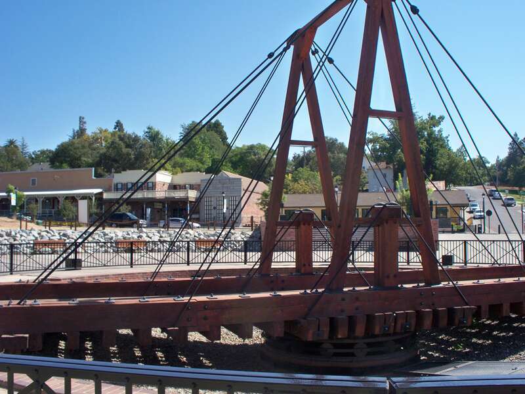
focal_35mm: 35
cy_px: 197
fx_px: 531
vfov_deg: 40.7
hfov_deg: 52.6
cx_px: 262
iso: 200
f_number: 4.8
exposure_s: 1/640
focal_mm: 7.54
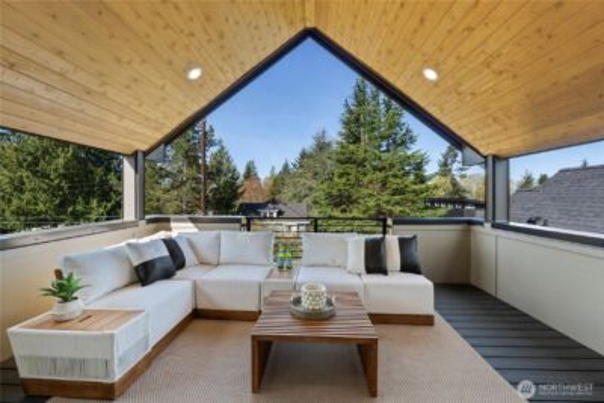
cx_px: 302
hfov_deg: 100.4
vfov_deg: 77.4
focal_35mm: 15
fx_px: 252
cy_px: 202
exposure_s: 1/15
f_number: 9
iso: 250
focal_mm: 10
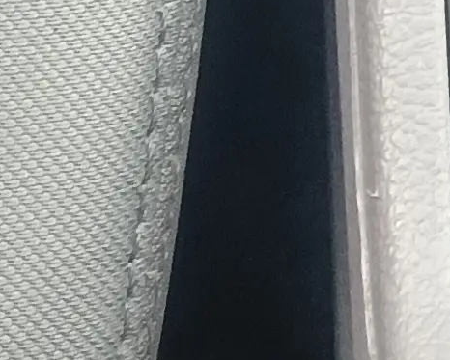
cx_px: 1067
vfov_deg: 5.4
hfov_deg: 7.8
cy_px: -1326
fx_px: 3077
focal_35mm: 231
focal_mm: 3.98
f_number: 1.8
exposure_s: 1/33.3
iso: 100
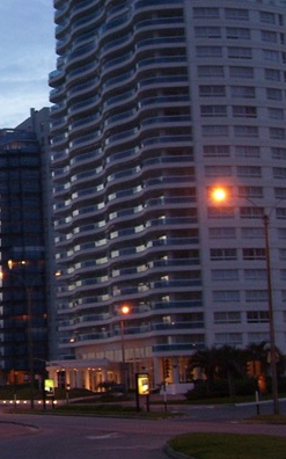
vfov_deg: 23.0
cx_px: -89
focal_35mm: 90
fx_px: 1124
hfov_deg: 13.9
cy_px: 174
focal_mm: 7
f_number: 3
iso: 160
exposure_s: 1/20
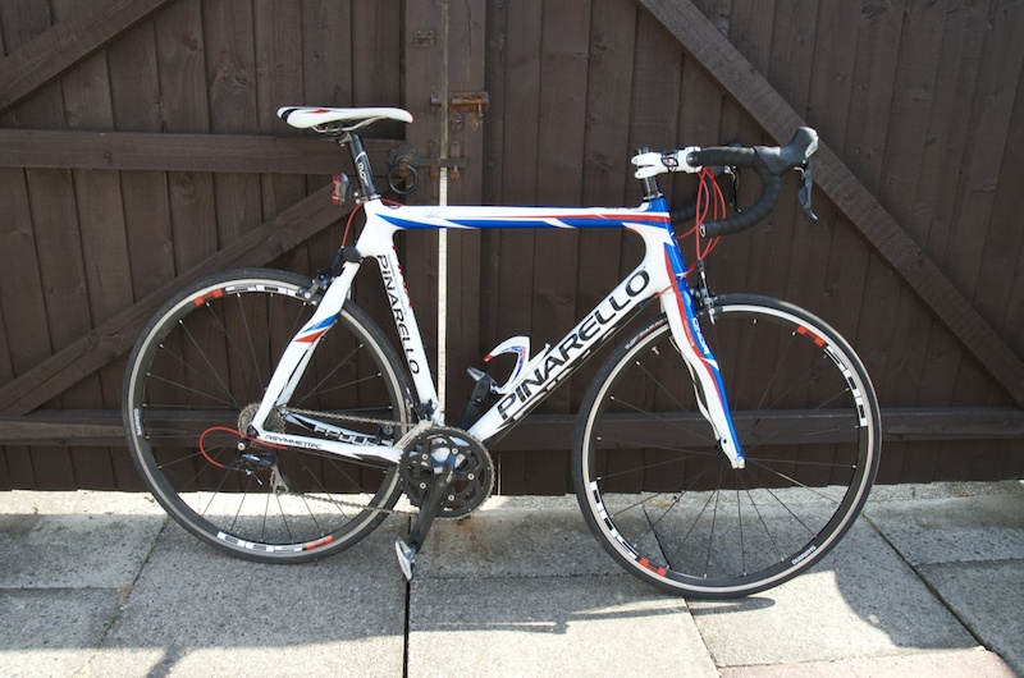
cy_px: 339
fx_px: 766
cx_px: 512
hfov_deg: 67.5
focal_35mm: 27
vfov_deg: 47.7
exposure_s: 1/500
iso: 1600
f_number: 10
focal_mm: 18
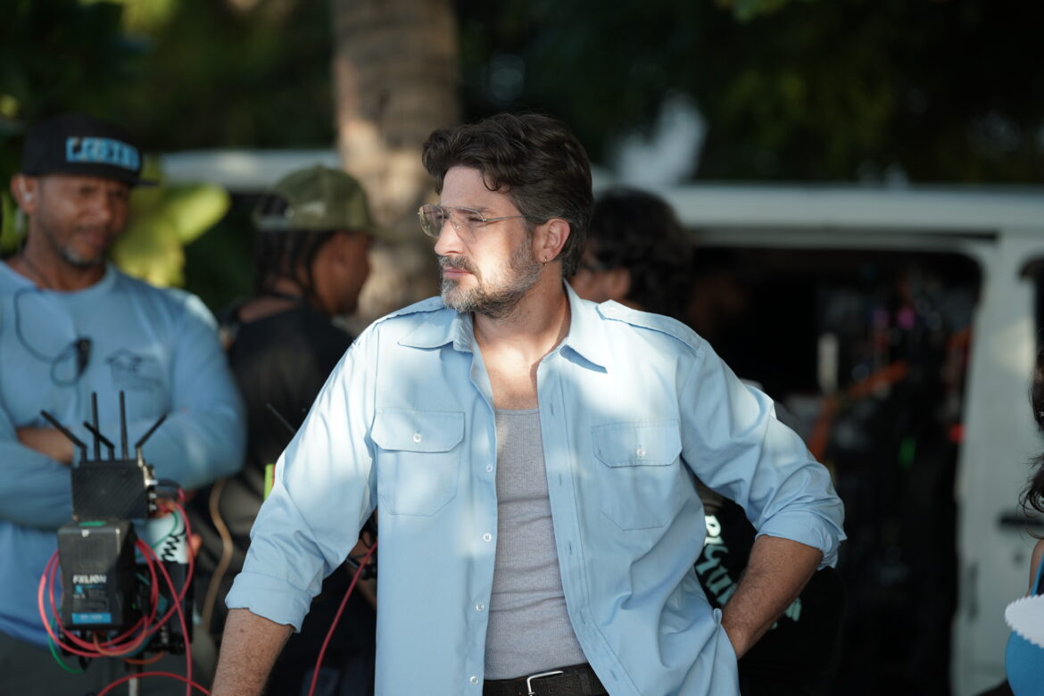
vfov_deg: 7.5
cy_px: 348
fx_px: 5301
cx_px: 522
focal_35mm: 183
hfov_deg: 11.2
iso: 200
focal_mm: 182.8
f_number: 3.5
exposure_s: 1/500
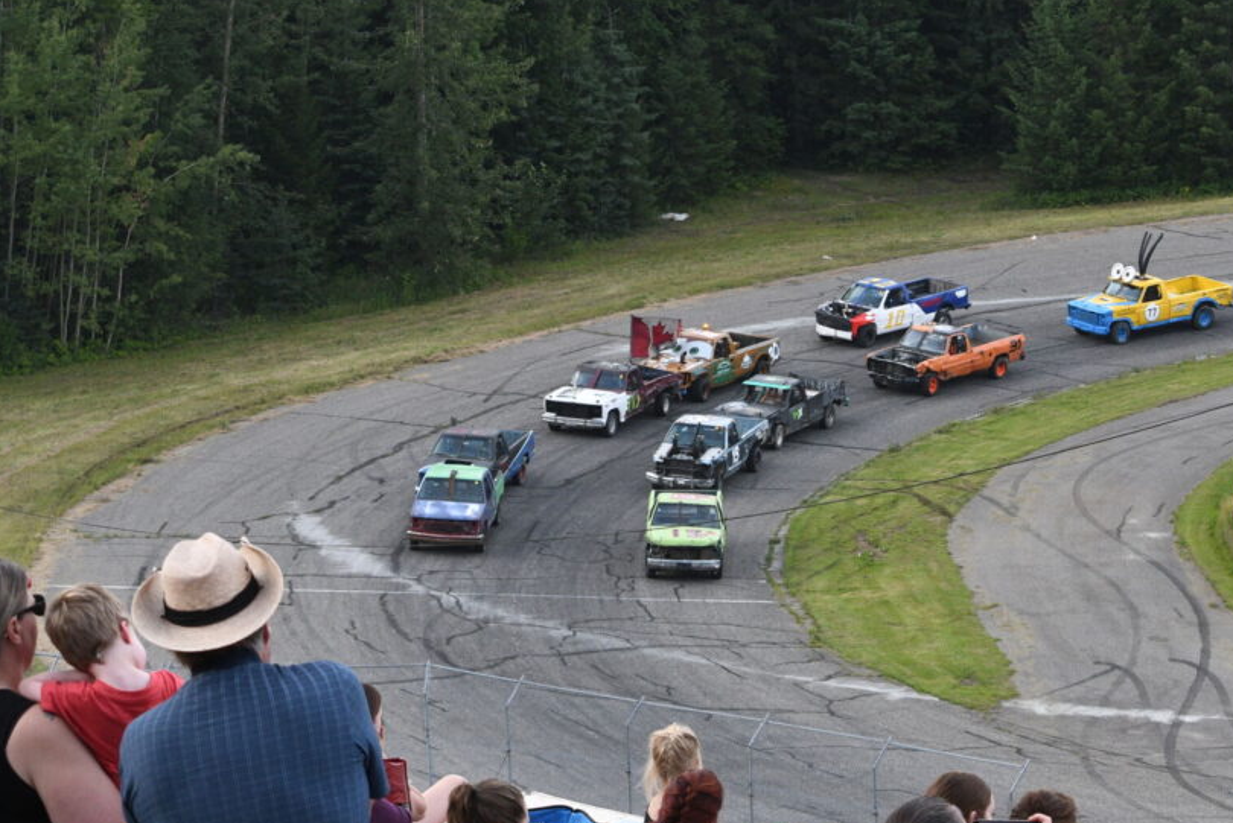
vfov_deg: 9.9
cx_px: 741
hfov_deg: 14.7
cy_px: 331
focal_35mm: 139
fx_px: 4763
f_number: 7.1
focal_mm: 55
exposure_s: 1/400
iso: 800
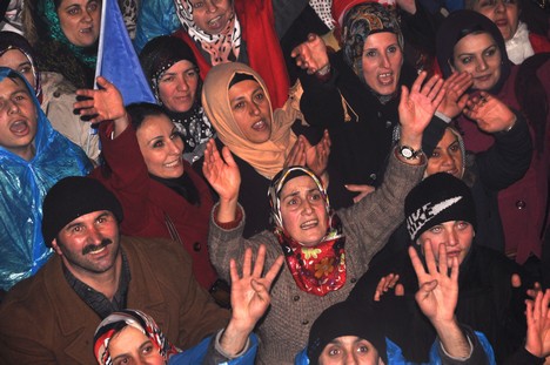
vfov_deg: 10.7
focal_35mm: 128
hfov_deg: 16.1
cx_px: 275
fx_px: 1946
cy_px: 182
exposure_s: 1/60
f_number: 5.6
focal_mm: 85
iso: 200
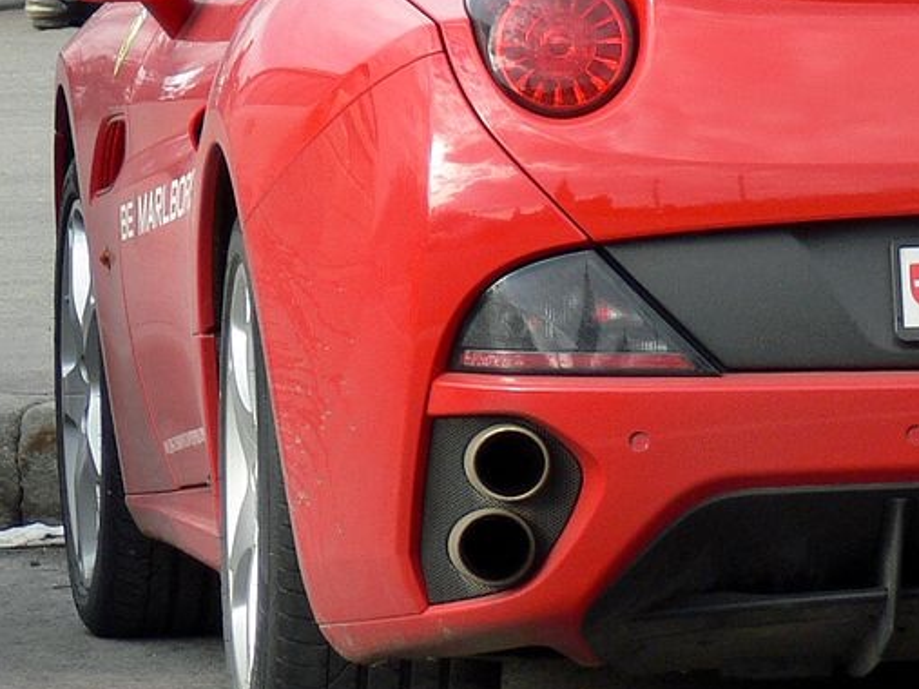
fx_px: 16403
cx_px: 1456
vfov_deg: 2.4
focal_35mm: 618
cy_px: -150
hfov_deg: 3.2
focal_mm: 36.9
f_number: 5
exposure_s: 1/100
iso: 80
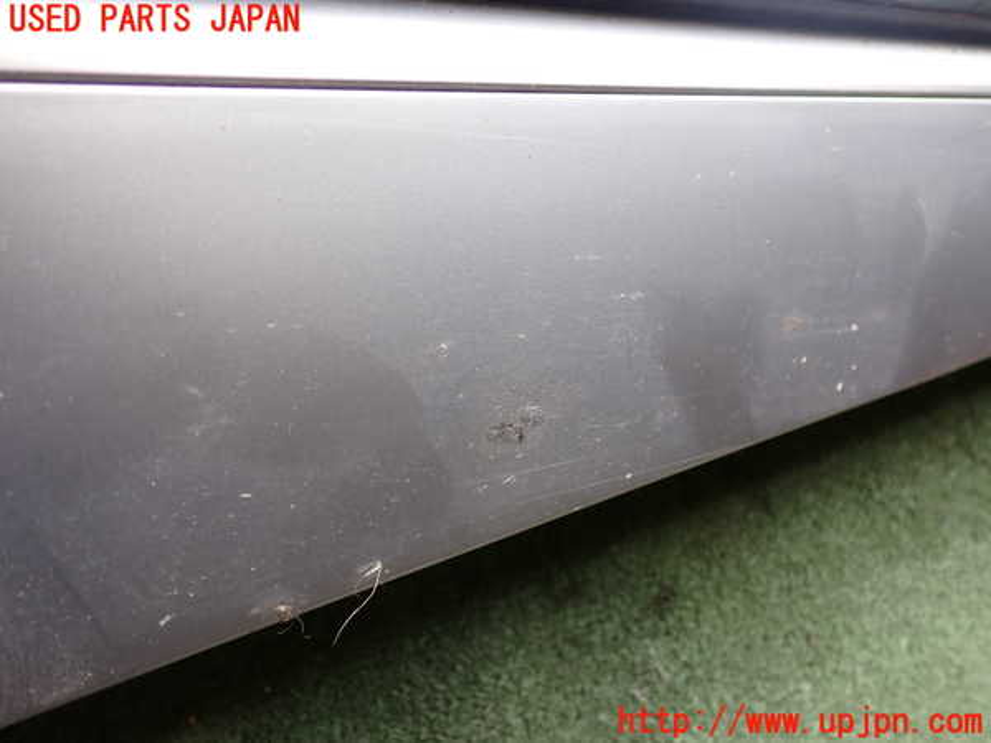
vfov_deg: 46.8
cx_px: 496
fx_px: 859
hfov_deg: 60.0
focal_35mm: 30
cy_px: 372
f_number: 2.3
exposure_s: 1/125
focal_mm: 5.4
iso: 200
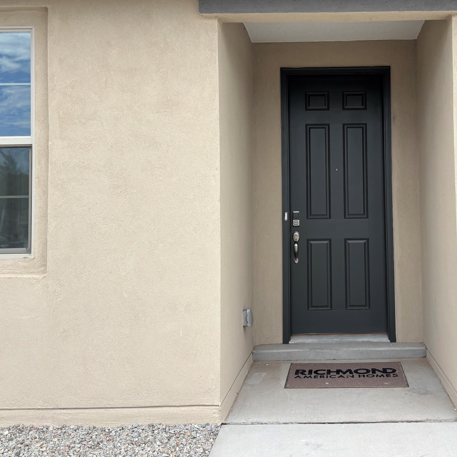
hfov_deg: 43.8
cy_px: 184
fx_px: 553
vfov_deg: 44.7
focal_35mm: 37
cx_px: 331
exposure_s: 1/1499
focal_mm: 5.96
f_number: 1.6
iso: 50
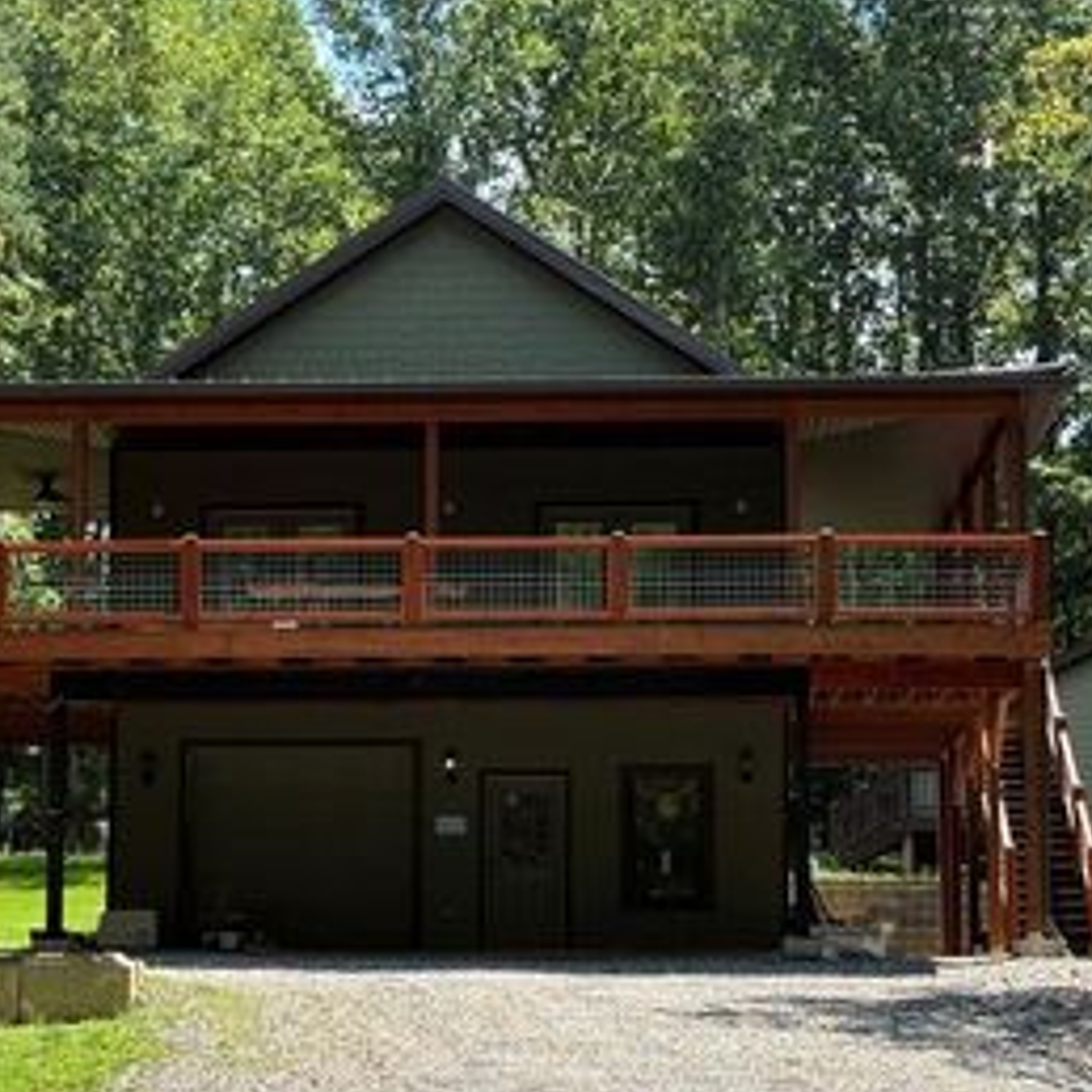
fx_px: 2927
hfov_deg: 21.1
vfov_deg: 21.1
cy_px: 702
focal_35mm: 82
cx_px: 544
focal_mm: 6.76
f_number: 1.78
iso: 80
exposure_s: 1/1608
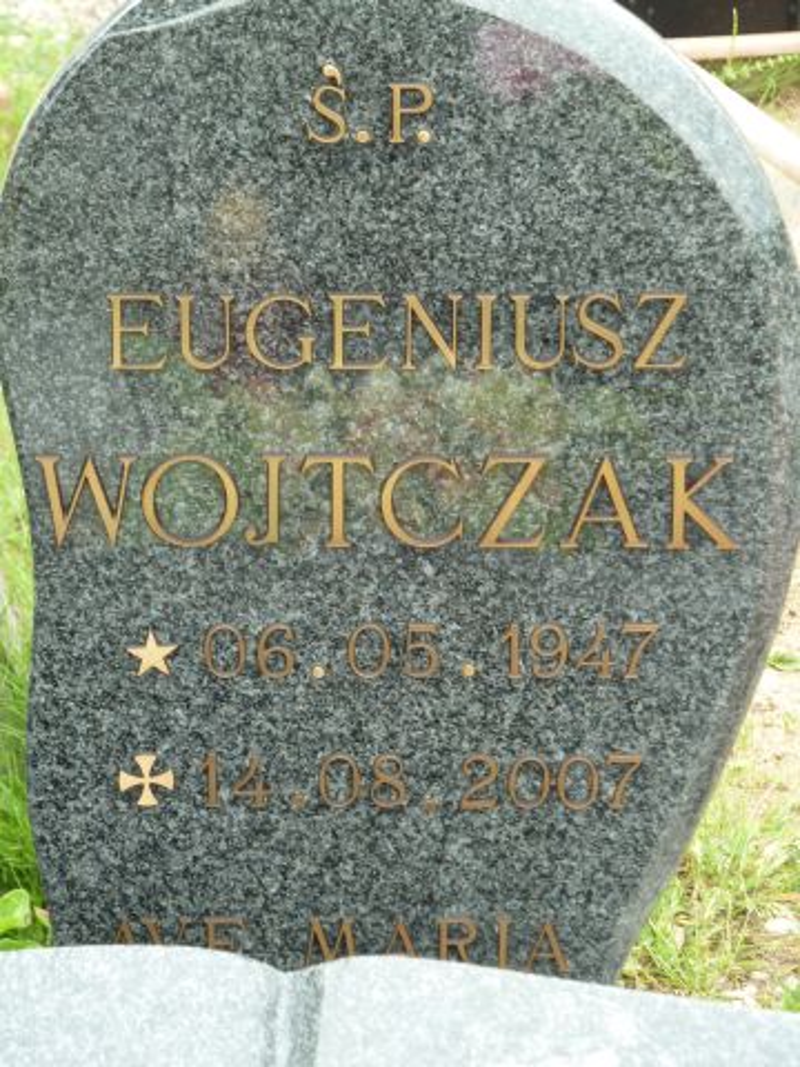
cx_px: 400
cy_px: 534
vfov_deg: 14.4
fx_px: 4222
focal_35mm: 137
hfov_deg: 10.8
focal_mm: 22.5
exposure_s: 1/50
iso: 125
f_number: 4.5
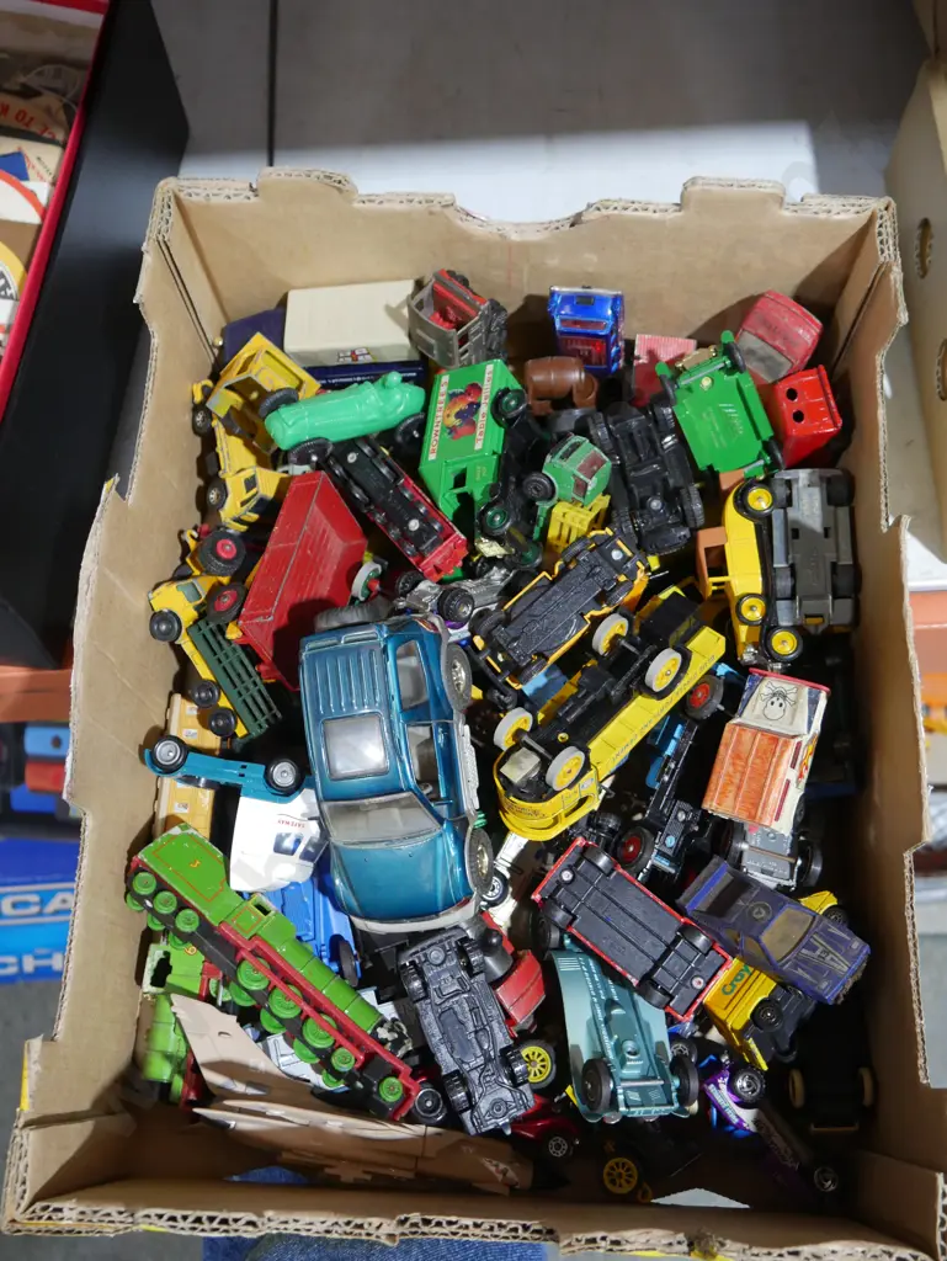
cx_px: 474
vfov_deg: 51.3
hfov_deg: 39.7
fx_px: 1312
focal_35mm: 36
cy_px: 630
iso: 800
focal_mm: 18
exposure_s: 1/60
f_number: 4
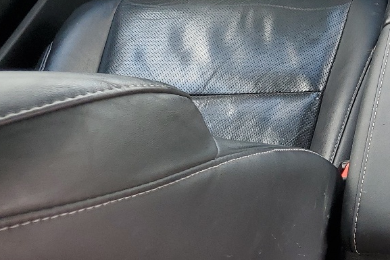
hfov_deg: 23.9
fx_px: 813
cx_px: 499
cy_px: -35
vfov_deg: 17.5
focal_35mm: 75
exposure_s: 1/143
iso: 50
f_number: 1.5
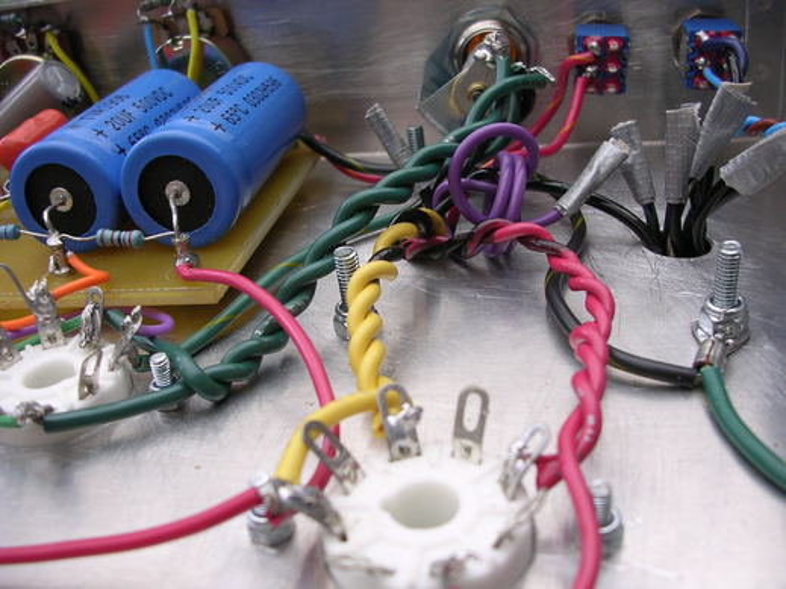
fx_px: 863
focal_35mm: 38
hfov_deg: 49.0
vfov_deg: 37.7
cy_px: 294
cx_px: 393
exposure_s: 1/57.7
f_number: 2.8
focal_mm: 5.8
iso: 100
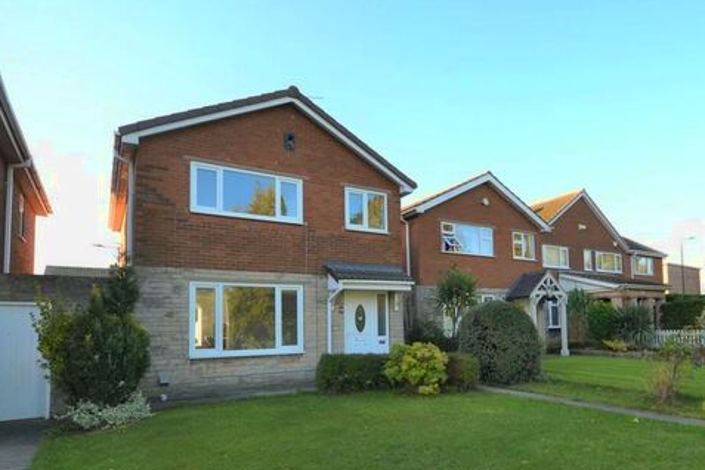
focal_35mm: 22
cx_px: 409
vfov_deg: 56.6
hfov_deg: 78.0
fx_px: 431
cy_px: 290
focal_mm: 10
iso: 180
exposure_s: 1/125
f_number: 5.6
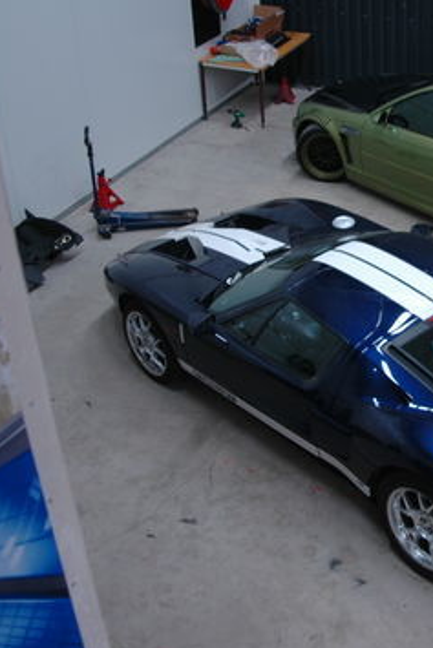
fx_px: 973
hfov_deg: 23.8
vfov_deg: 36.8
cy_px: 271
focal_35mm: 54
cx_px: 449
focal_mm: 20
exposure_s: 1/13
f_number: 3.8
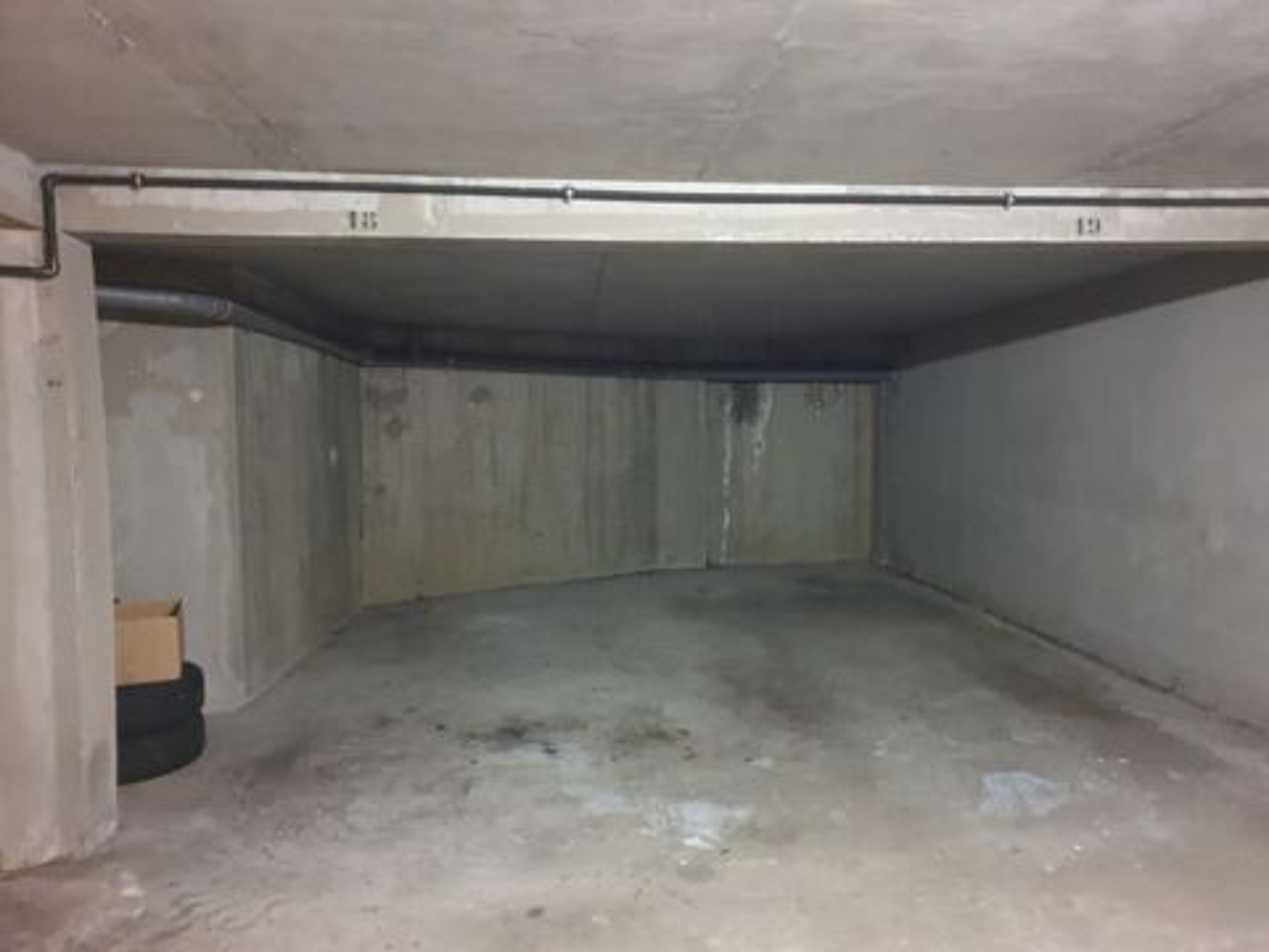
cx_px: 634
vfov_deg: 53.1
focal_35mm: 26
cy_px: 476
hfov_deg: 67.3
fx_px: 953
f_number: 1.5
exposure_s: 1/10
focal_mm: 4.3
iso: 500
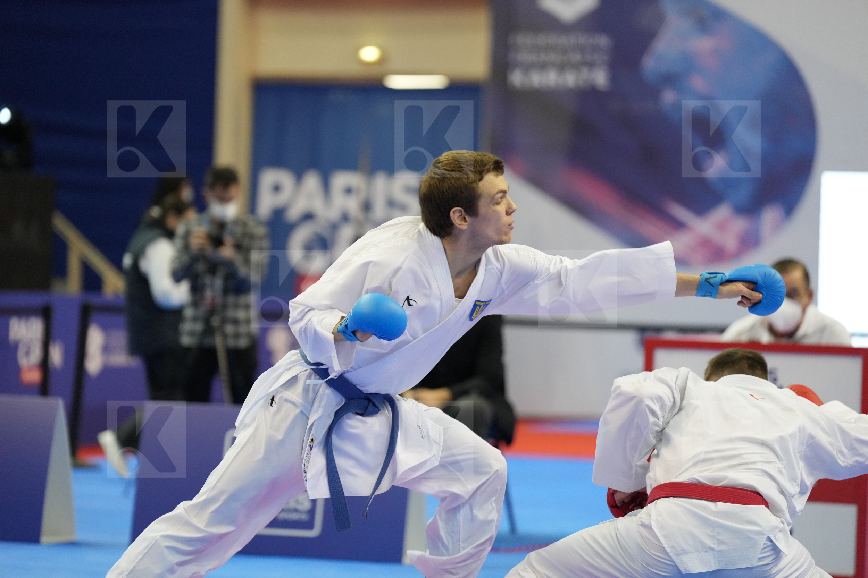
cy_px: 289
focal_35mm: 144
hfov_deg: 14.3
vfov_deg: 9.5
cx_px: 434
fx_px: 3471
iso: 4000
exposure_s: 1/1000
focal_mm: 144
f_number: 2.8
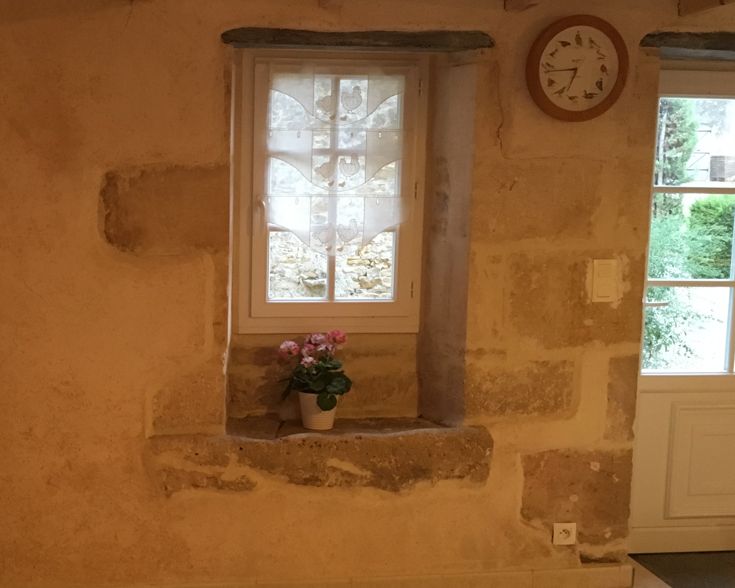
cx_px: 217
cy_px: 298
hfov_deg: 40.4
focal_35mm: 45
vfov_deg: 33.4
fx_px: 979
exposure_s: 1/25
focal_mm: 4.15
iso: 250
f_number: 2.2
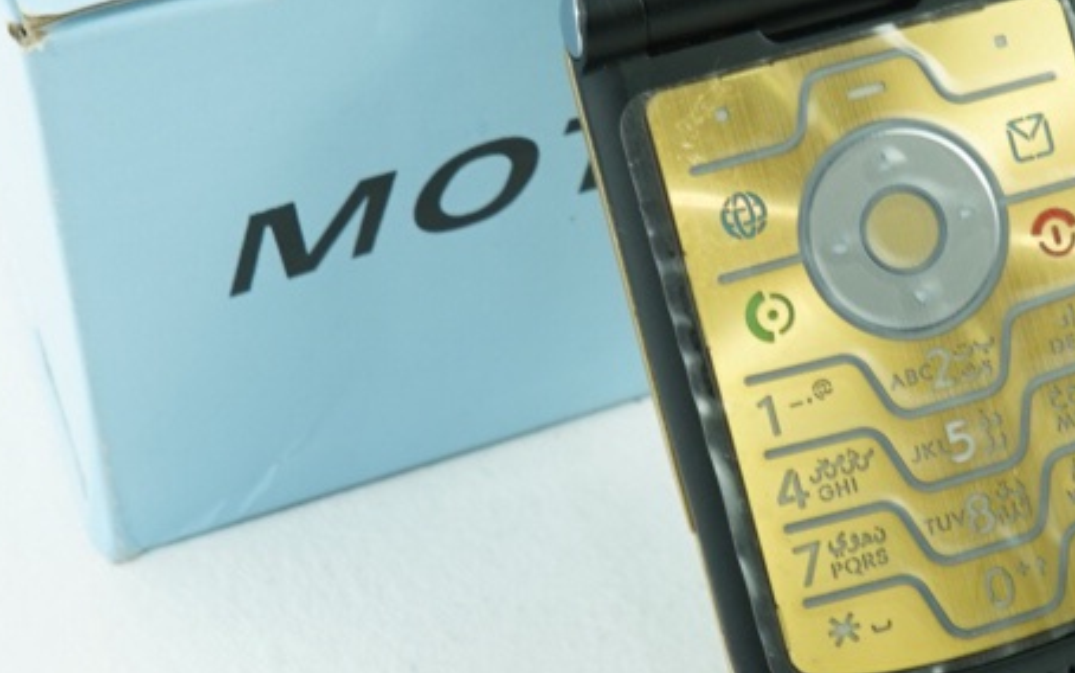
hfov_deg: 19.1
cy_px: -17
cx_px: 703
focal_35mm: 109
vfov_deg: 11.9
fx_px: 3194
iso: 250
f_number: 6.3
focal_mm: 30
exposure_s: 1/30
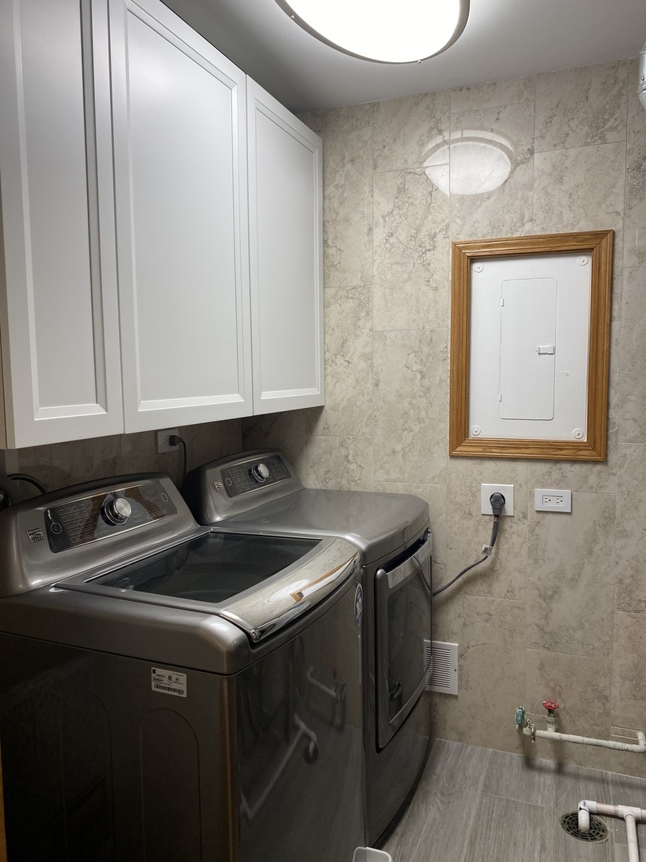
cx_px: 323
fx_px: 647
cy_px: 431
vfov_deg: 67.3
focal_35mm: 26
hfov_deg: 53.1
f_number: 1.8
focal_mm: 4.25
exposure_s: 1/120
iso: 80
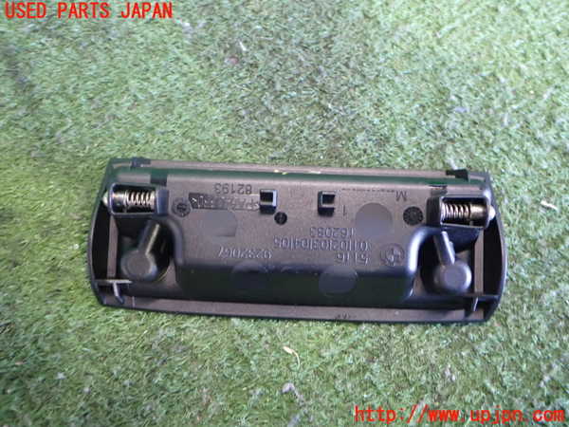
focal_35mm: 30
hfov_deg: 60.0
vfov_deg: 46.8
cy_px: 214
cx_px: 284
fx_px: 493
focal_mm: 5.4
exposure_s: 1/30
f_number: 2.3
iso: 640
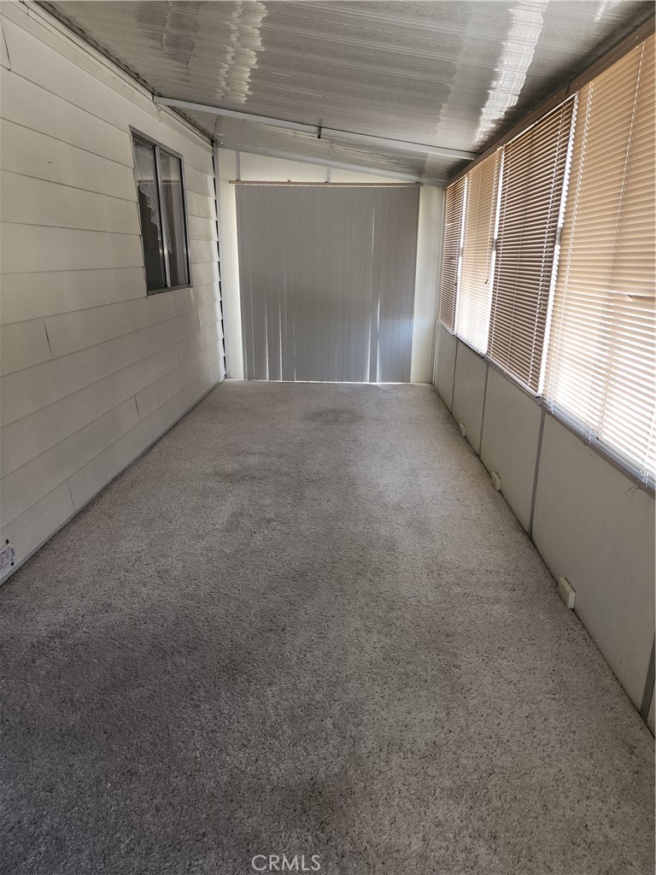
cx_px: 328
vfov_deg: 73.9
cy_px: 438
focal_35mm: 23
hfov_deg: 58.9
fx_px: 581
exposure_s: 1/40
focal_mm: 6.4
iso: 125
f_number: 1.8
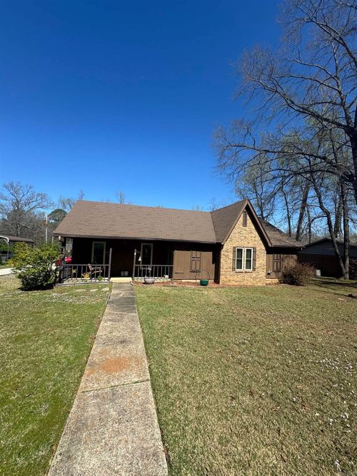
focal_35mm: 14
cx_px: 178
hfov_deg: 85.7
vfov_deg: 102.1
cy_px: 238
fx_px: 193
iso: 50
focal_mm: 2.22
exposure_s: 1/1789
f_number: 2.2
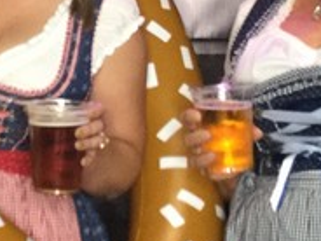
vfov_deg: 9.7
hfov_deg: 13.0
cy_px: 17
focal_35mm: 152
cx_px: 105
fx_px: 1410
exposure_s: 1/30
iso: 125
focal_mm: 3.3
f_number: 2.4
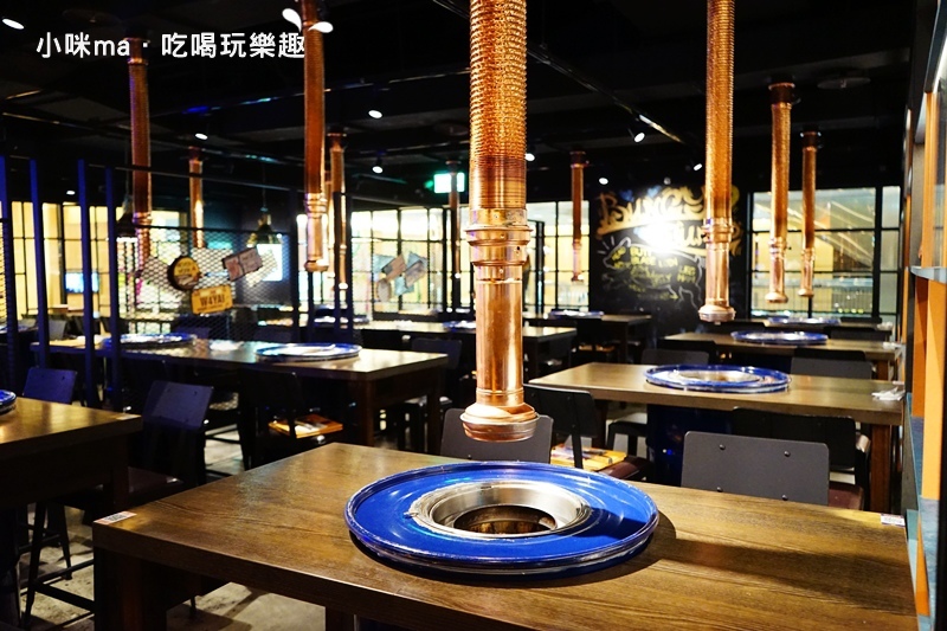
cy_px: 316
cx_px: 474
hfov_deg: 65.5
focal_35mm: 28
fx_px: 736
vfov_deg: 46.4
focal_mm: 28
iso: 6400
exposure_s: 1/60
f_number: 3.5
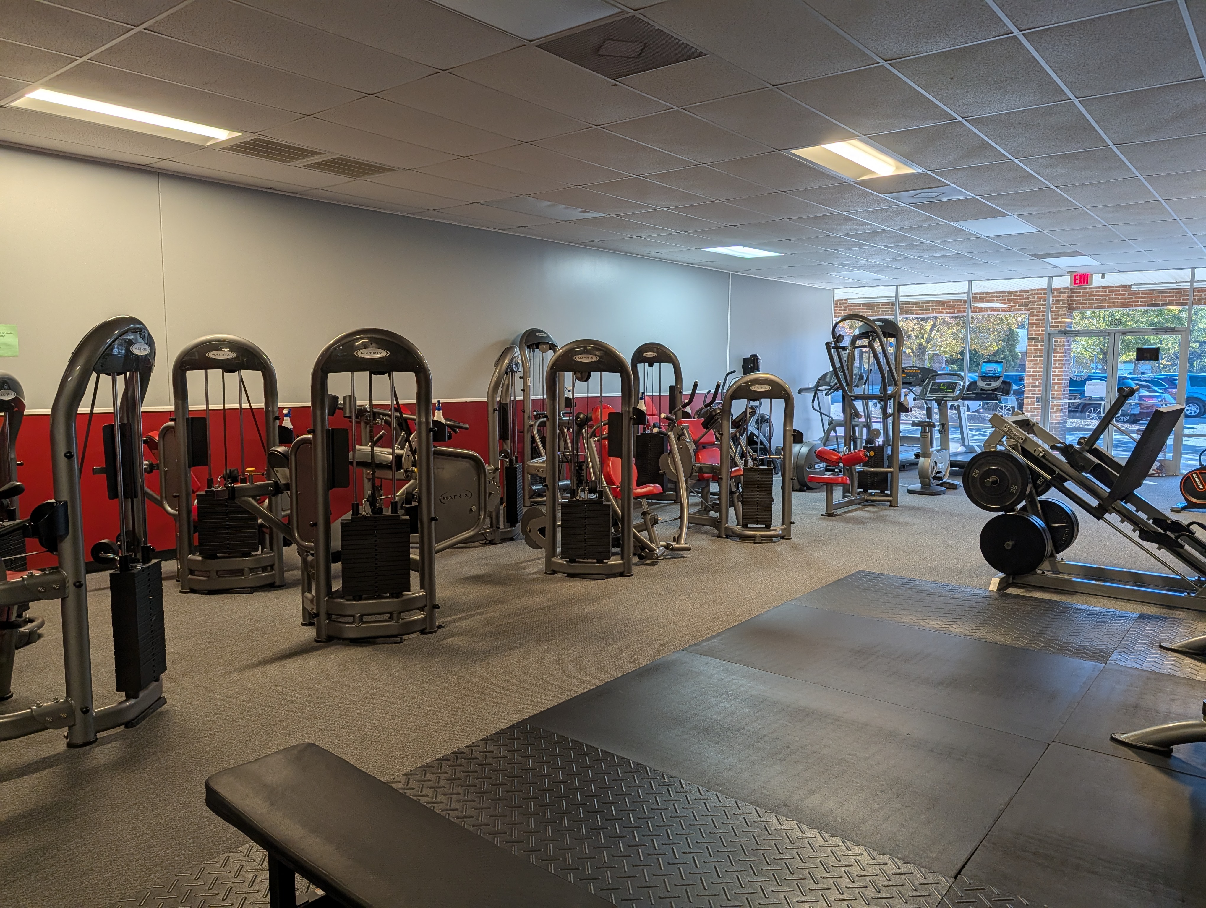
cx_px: 603
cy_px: 454
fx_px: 837
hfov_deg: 71.5
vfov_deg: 56.9
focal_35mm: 24
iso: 21
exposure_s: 1/120
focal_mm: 6.9
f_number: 1.68
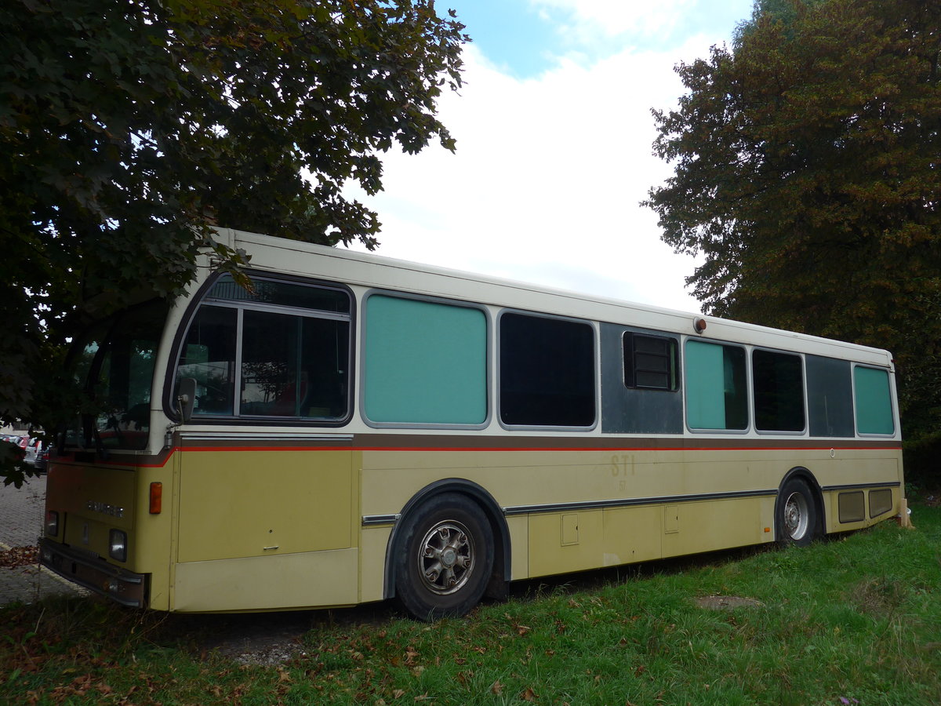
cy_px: 353
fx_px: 788
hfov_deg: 61.7
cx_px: 470
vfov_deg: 48.2
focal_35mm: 29
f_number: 2.8
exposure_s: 1/640
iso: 80
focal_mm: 6
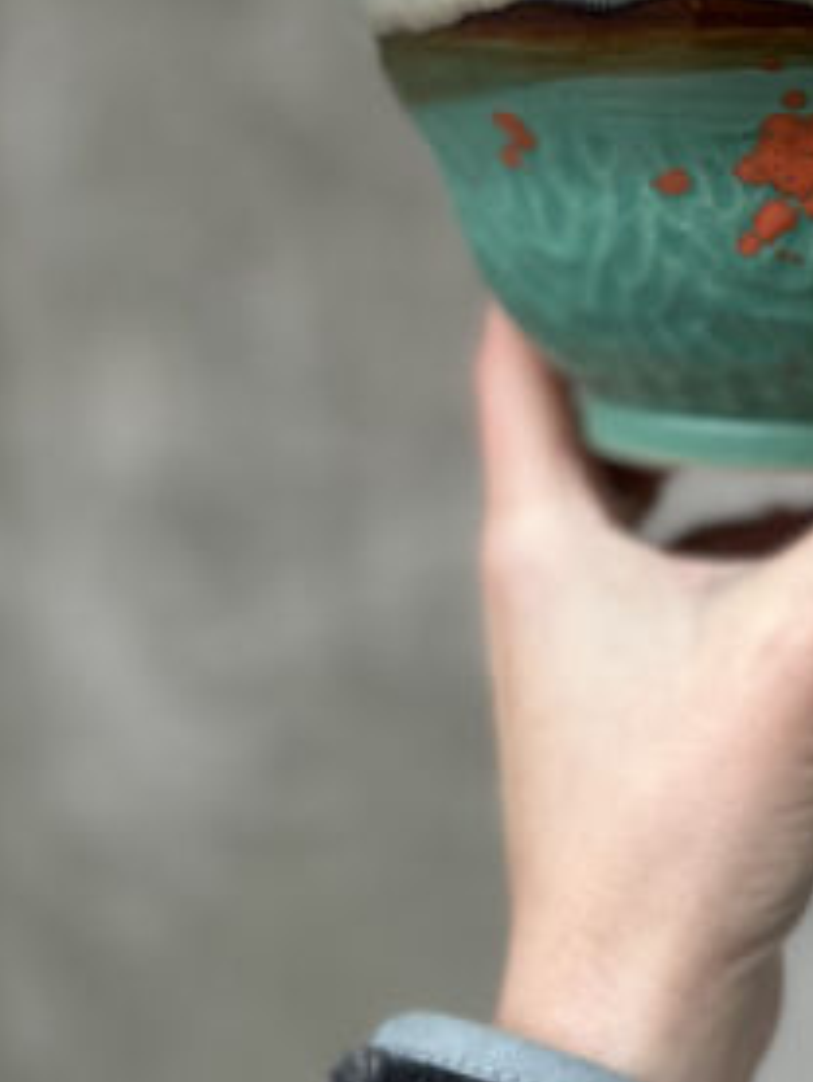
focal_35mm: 52
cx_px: 778
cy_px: 191
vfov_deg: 35.4
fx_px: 1627
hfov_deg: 26.8
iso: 400
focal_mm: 6.86
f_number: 1.78
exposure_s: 1/60
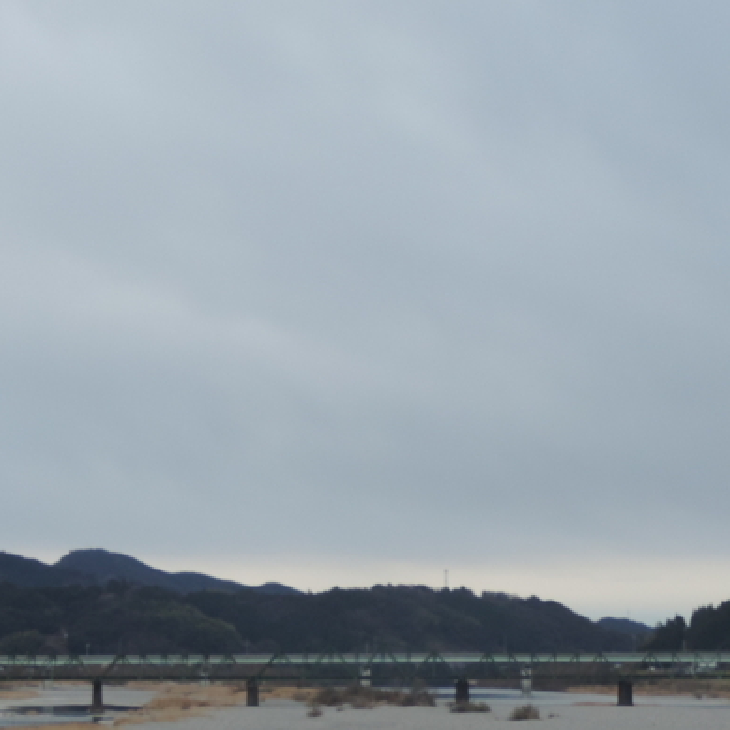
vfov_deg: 17.3
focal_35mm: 100
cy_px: 540
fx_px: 2386
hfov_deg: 17.4
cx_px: 321
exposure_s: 1/60
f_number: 3.7
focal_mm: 9.8
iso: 220
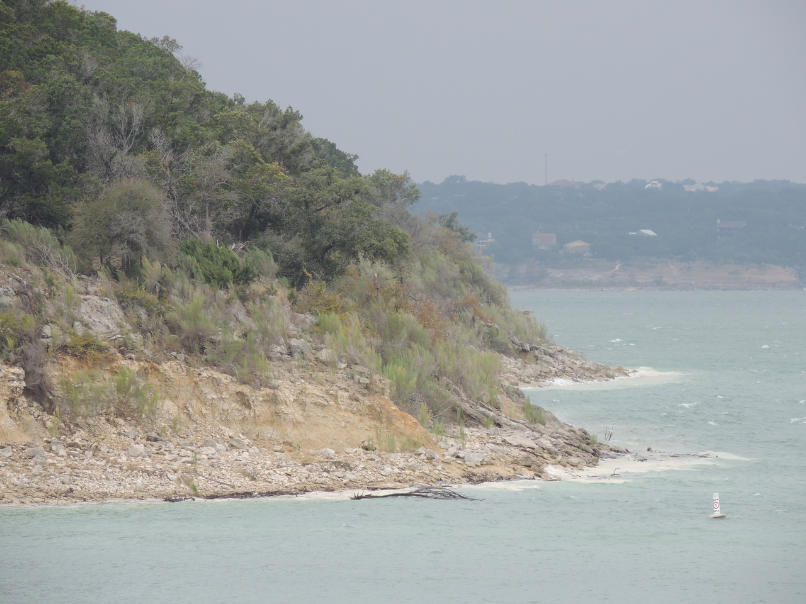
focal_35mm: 325
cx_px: 403
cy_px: 302
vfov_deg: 4.6
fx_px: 7567
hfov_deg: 6.1
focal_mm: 57.9
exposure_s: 1/200
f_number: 4.8
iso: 100
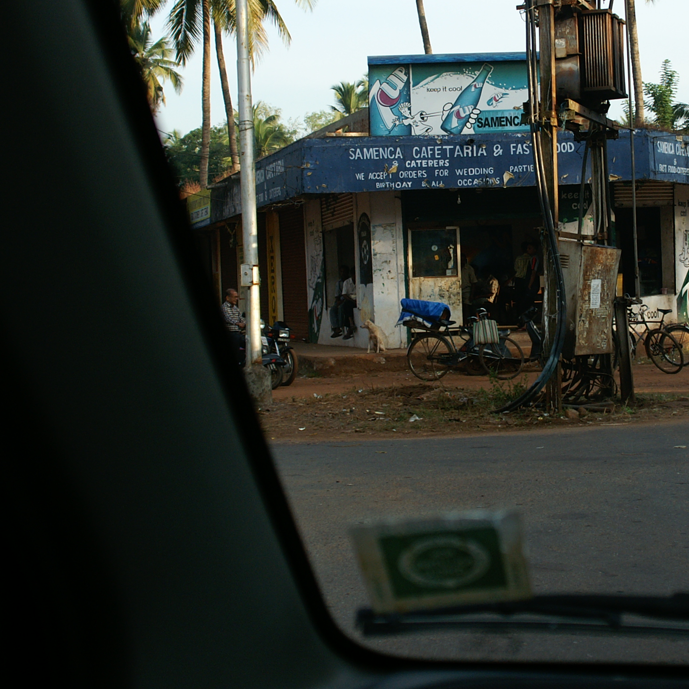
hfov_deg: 26.9
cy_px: 244
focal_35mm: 63
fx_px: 1419
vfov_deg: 27.2
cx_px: 519
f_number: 4.5
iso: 200
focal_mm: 24
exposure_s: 1/640
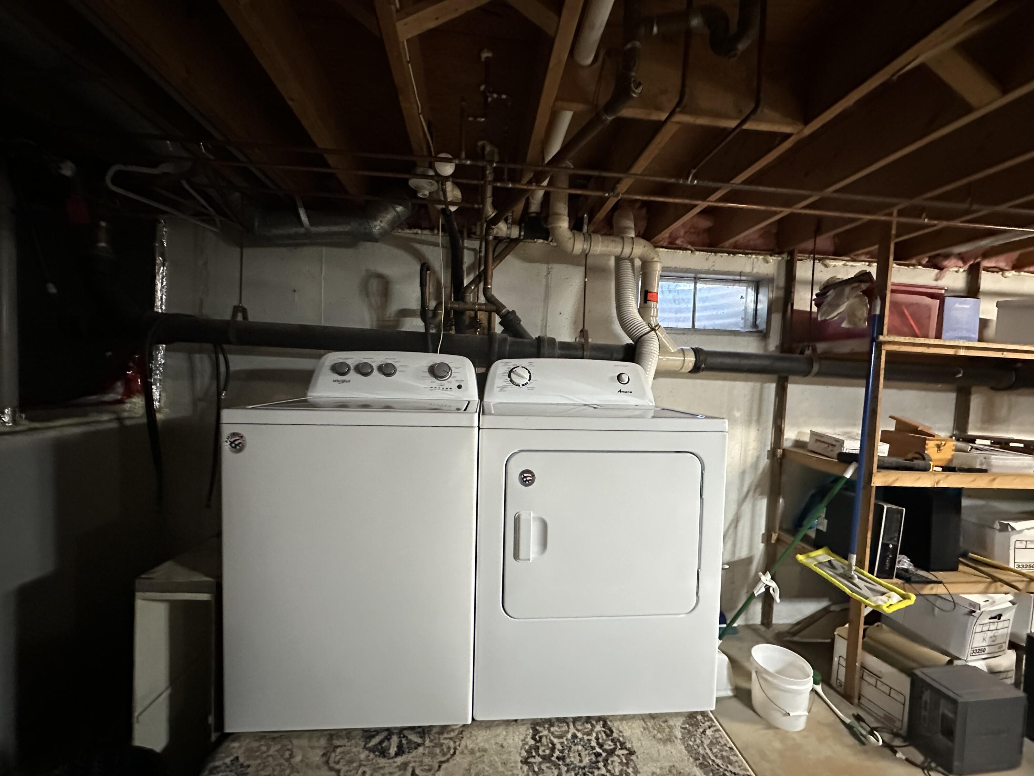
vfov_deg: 85.7
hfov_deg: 102.1
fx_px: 418
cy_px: 388
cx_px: 517
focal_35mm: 14
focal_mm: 2.22
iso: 1000
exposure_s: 1/60
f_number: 2.2
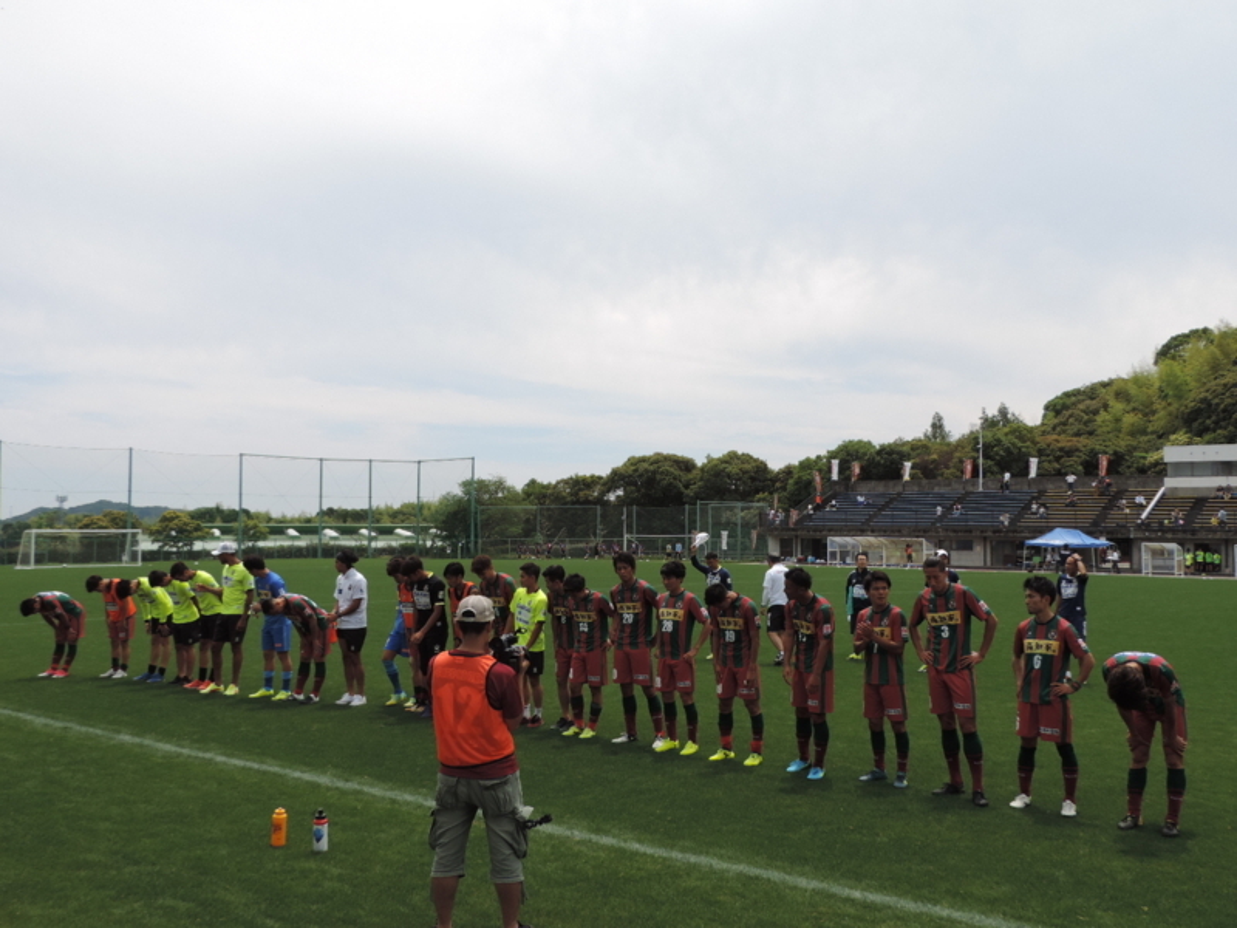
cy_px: 464
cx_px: 618
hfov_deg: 55.4
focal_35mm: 33
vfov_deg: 42.9
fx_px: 1179
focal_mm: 5.8
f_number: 3.2
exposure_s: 1/1000
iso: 80
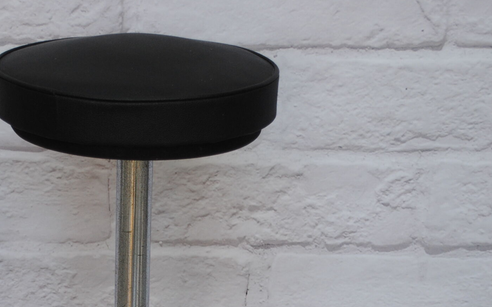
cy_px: 339
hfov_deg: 20.3
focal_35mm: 102
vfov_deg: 12.6
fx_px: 1368
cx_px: 137
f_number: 4.8
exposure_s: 1/80
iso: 200
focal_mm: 32
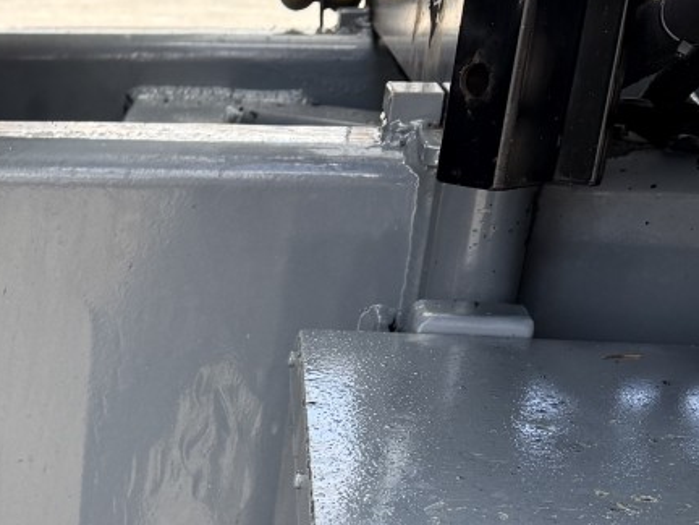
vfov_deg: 17.5
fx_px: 1615
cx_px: -256
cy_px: 651
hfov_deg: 21.6
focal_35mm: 80
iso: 80
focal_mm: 6.76
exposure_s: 1/643
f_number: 1.78
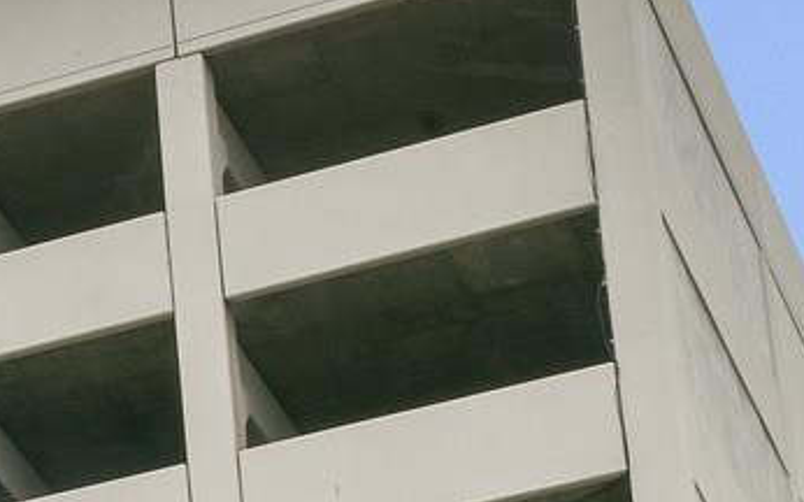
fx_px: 4490
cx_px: -1090
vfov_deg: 6.2
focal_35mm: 205
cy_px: 1052
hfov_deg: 9.2
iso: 100
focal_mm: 34
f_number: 16
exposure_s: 1/40
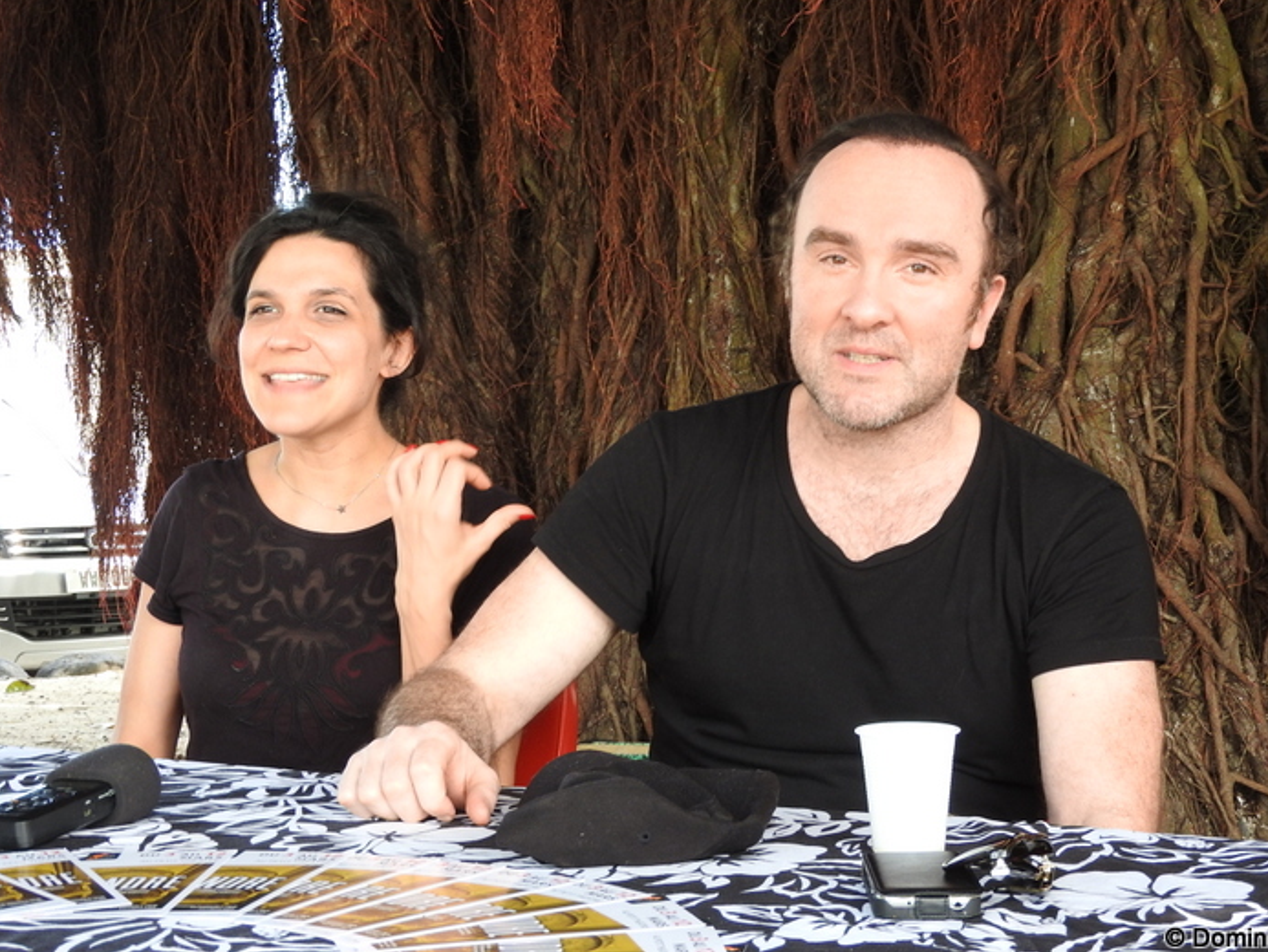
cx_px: 717
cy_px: 434
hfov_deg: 26.0
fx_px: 2748
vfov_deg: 19.6
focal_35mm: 75
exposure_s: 1/30
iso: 125
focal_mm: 11.6
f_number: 4.2
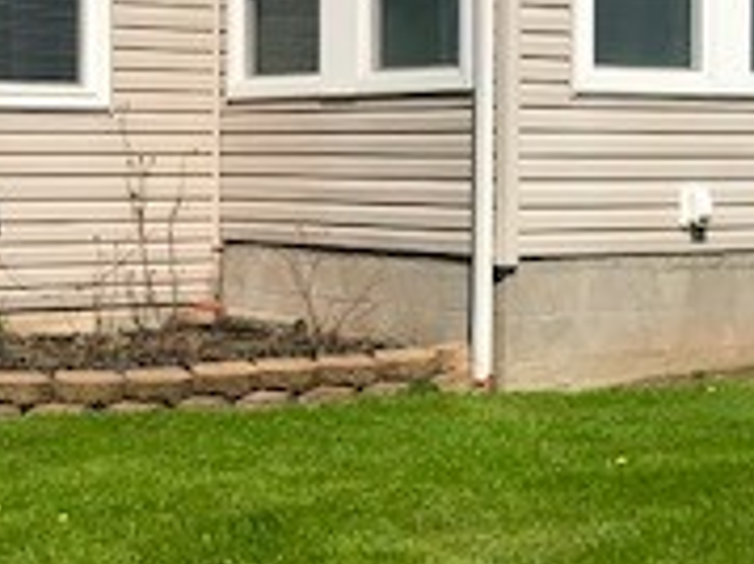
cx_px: 291
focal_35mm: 100
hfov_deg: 19.6
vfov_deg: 14.7
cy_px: 177
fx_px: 2177
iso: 20
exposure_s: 1/3831
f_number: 1.8
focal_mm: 3.99
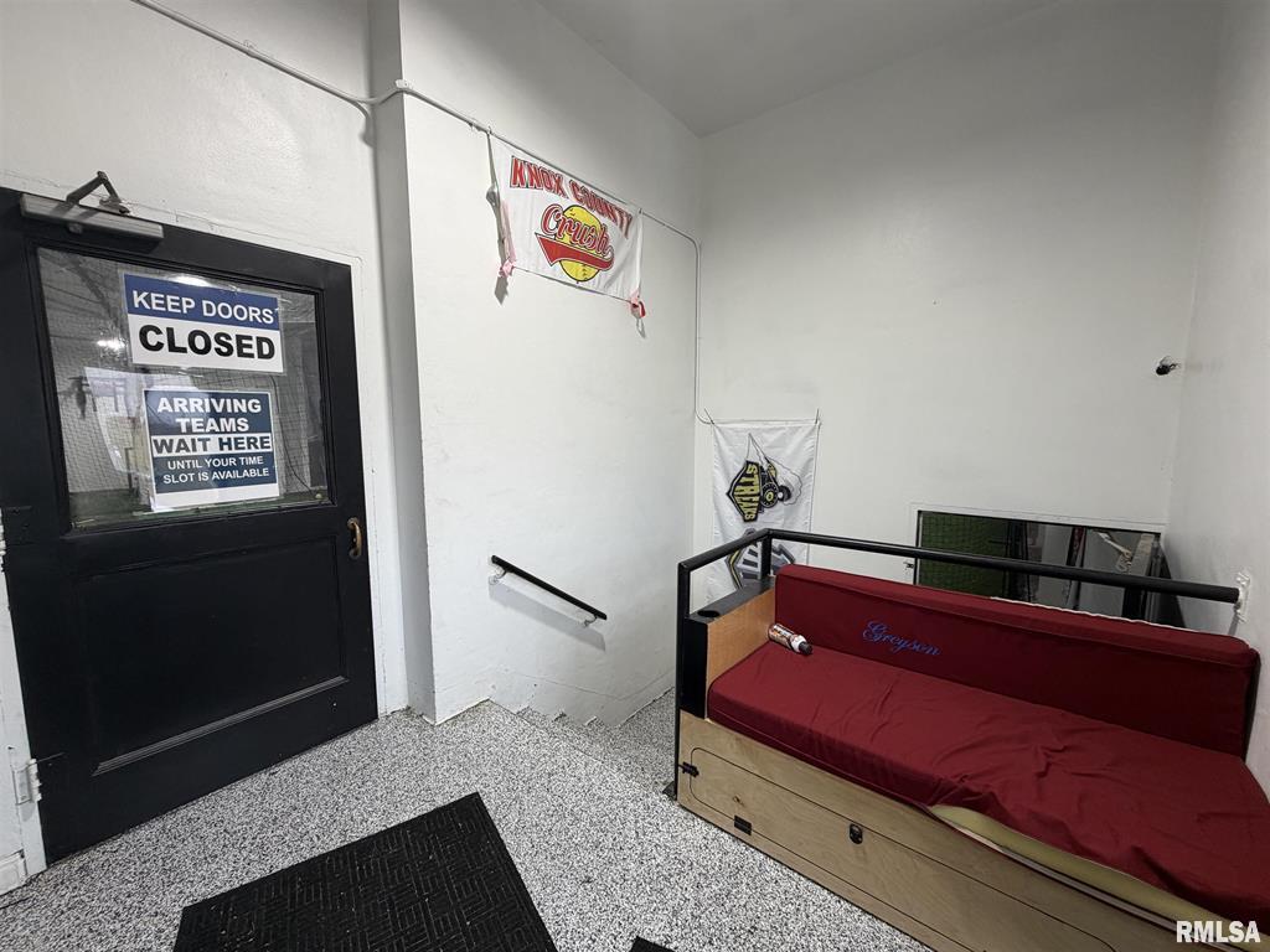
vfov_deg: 85.7
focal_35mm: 14
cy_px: 476
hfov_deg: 102.1
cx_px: 635
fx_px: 514
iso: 100
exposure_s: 1/121
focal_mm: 2.22
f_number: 2.2
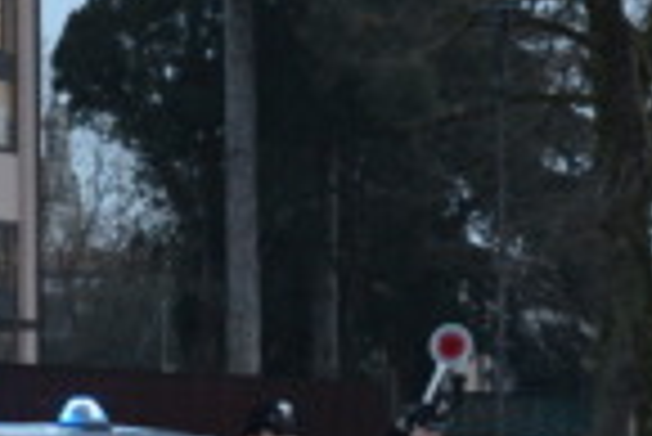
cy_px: 643
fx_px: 3590
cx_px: 648
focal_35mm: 198
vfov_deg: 6.9
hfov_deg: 10.3
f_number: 4.2
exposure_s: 1/30
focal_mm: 30
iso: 1100
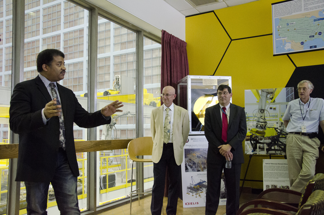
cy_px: 108
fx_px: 296
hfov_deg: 57.3
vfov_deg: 39.8
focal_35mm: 33
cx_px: 162
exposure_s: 1/80
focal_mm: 22
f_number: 5
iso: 6400
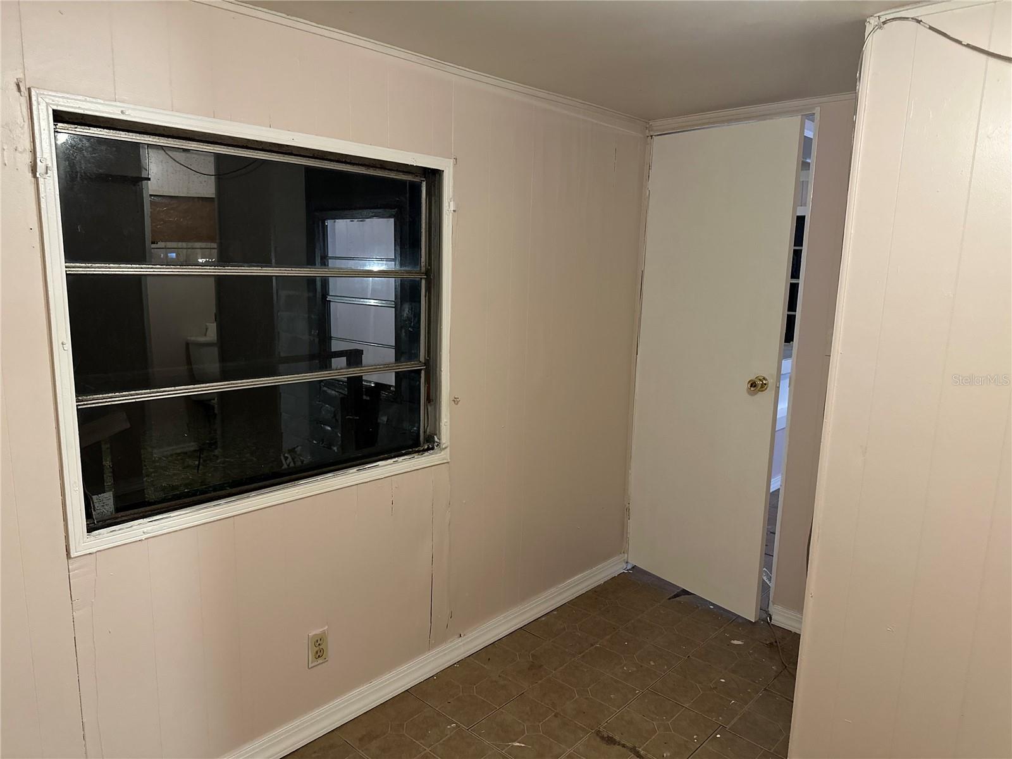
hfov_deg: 71.6
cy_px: 380
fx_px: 702
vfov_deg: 56.8
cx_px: 506
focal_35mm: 24
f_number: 1.78
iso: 500
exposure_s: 1/60
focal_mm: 6.86
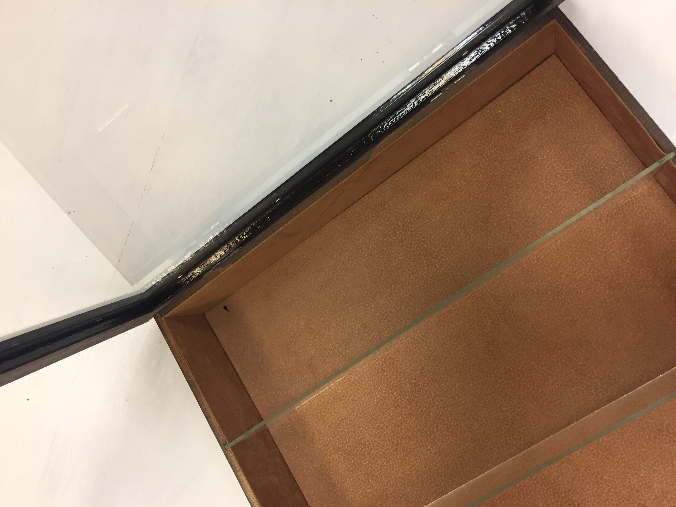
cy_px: 254
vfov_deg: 48.2
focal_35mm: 29
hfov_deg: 61.7
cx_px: 338
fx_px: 566
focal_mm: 4.15
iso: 64
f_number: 2.2
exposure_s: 1/33
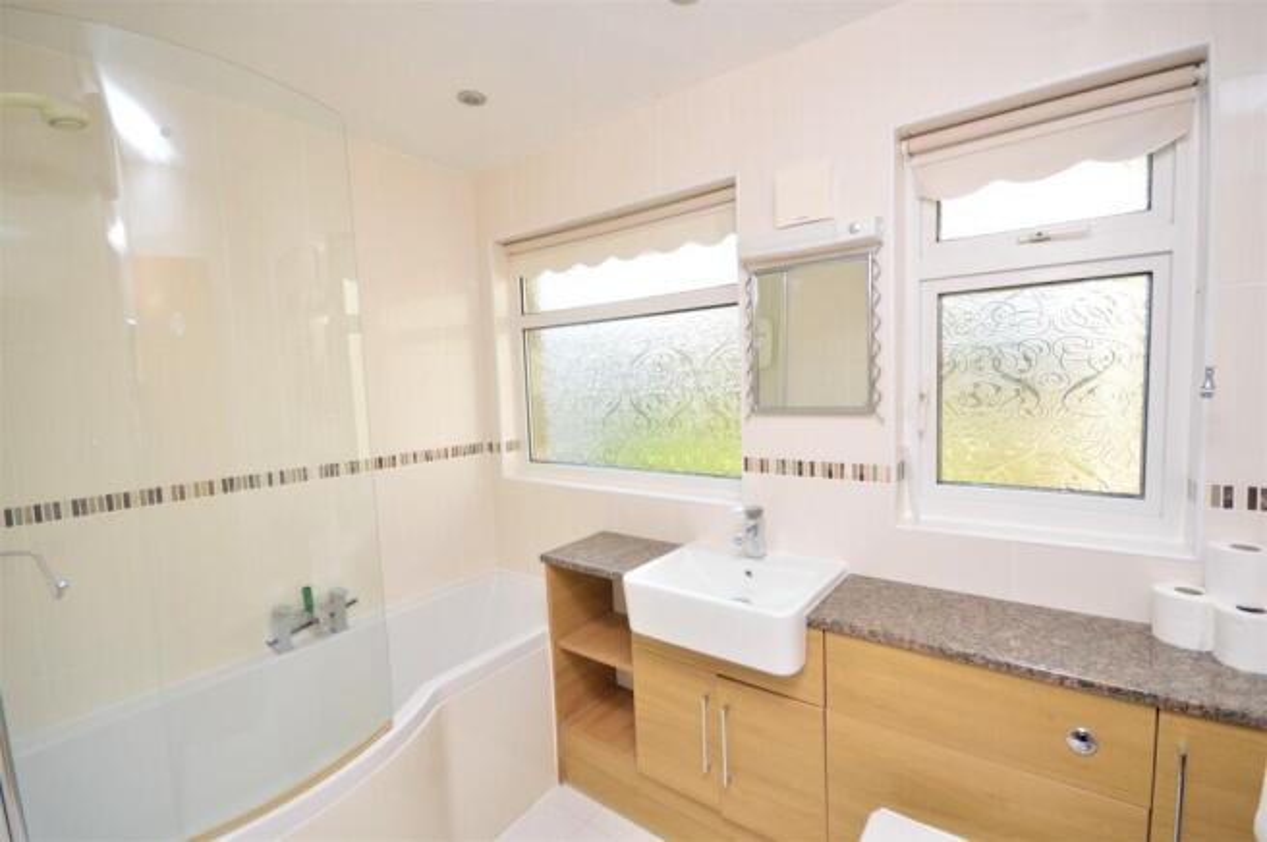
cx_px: 634
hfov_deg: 100.4
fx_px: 527
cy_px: 421
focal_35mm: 15
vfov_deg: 77.2
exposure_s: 1/125
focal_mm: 10
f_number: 5.6
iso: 220
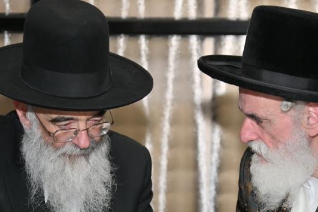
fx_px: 1192
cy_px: 176
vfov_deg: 10.1
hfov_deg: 15.2
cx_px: 212
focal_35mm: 135
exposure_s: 1/200
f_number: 4
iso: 160
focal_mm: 70
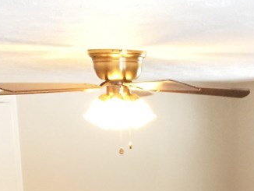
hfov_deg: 21.0
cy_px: 232
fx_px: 668
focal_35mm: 91
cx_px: 240
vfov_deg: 15.6
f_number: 2.2
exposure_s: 1/15
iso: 125
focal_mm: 4.15
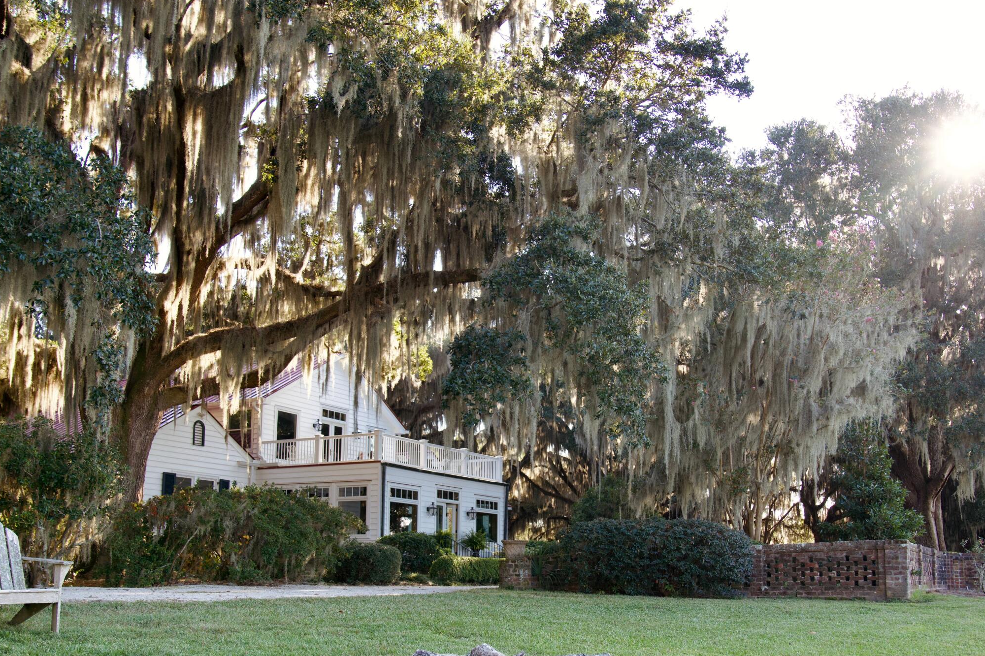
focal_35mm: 36
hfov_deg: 53.0
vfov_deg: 36.4
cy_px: 447
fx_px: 985
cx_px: 543
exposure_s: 1/160
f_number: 4
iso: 200
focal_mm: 24
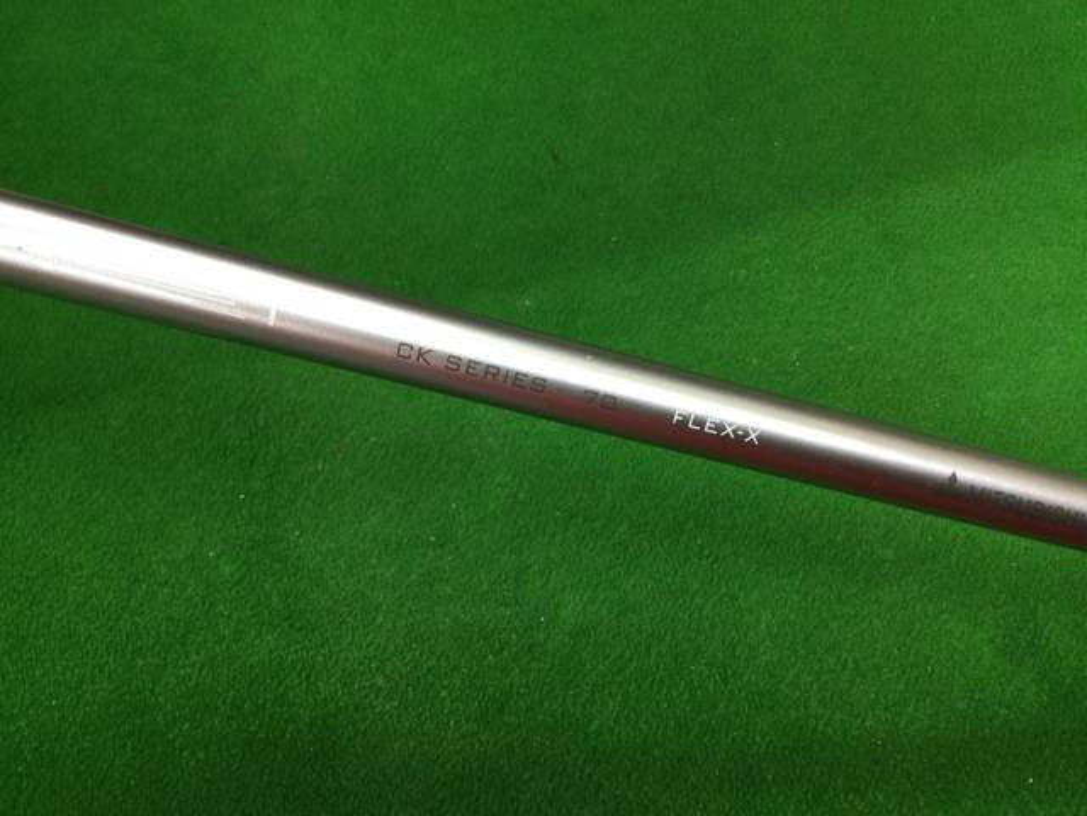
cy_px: 408
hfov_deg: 58.4
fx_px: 973
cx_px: 544
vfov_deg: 45.4
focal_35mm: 31
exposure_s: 1/30
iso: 100
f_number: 2.4
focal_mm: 3.3
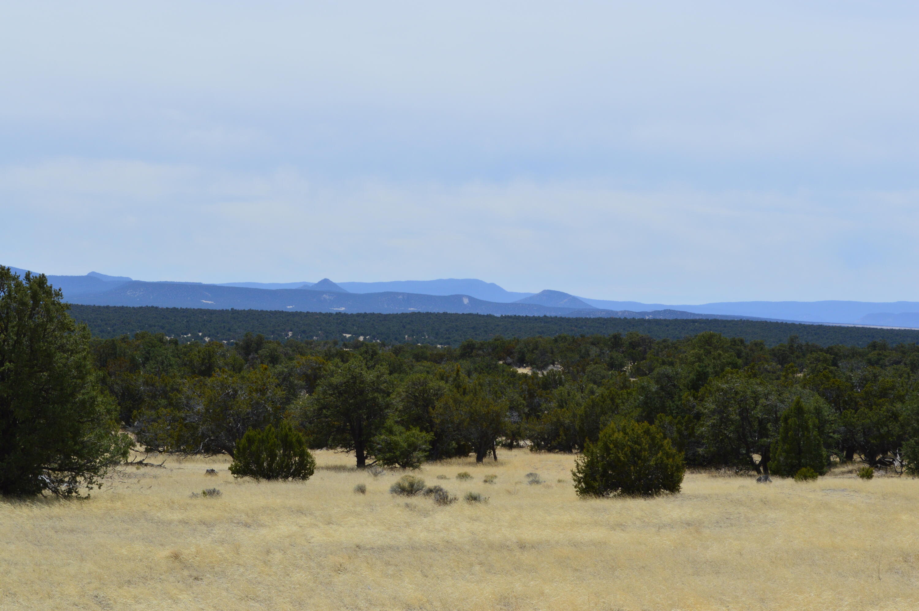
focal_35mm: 82
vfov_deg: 16.5
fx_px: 2104
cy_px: 306
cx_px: 460
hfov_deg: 24.6
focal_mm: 55
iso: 200
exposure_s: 1/500
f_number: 11
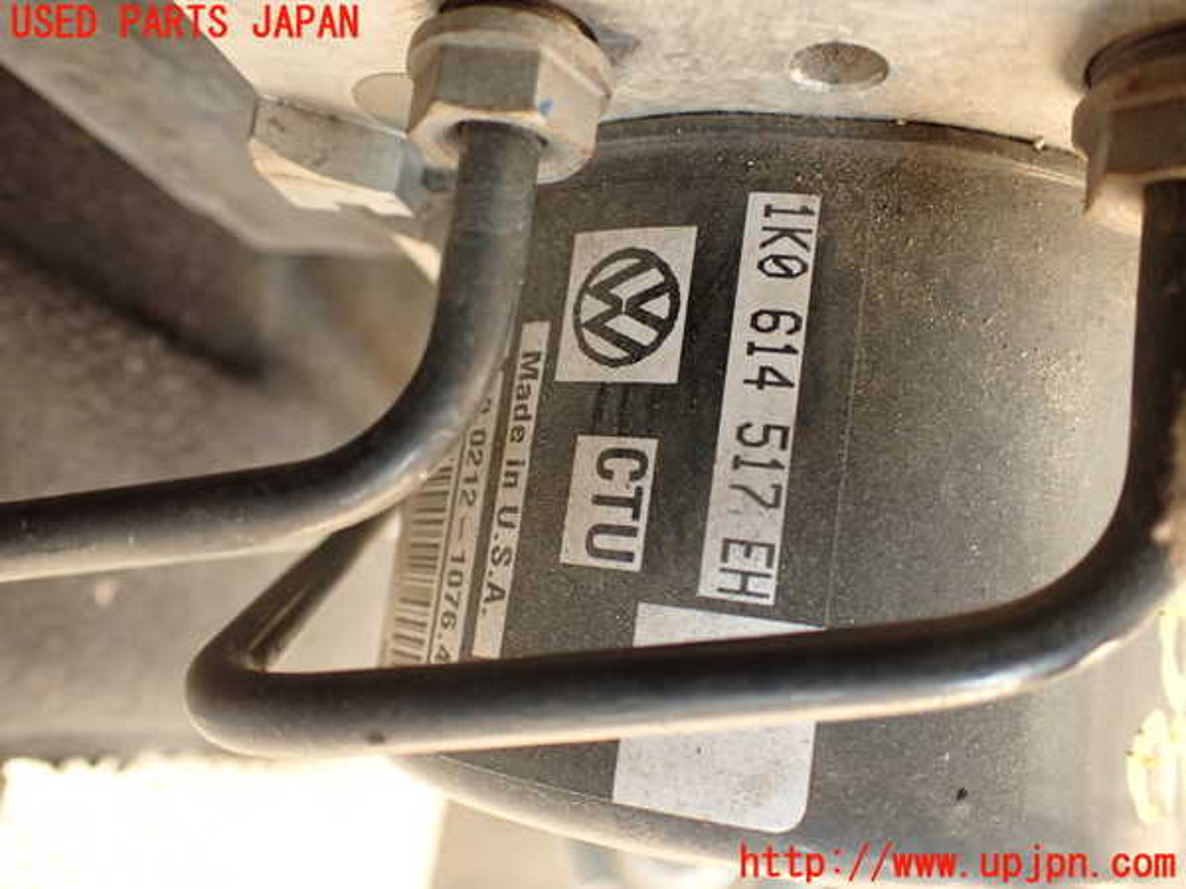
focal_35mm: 32
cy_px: 444
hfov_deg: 56.8
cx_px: 593
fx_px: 1096
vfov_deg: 44.2
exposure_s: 1/30
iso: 400
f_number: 2.4
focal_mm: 5.79
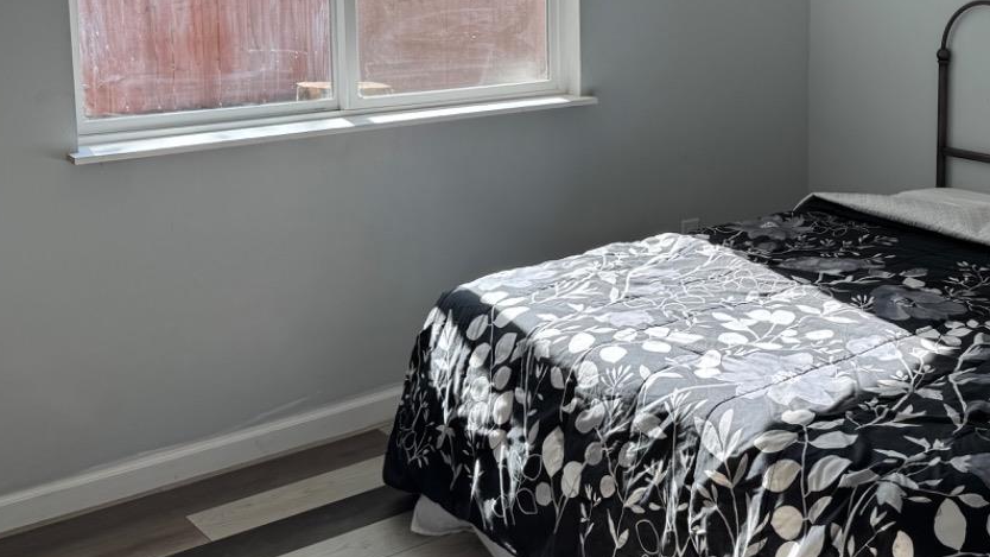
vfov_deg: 24.8
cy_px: 73
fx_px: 1234
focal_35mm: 47
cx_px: 742
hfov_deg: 42.4
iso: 80
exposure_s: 1/250
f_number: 1.78
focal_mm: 6.76
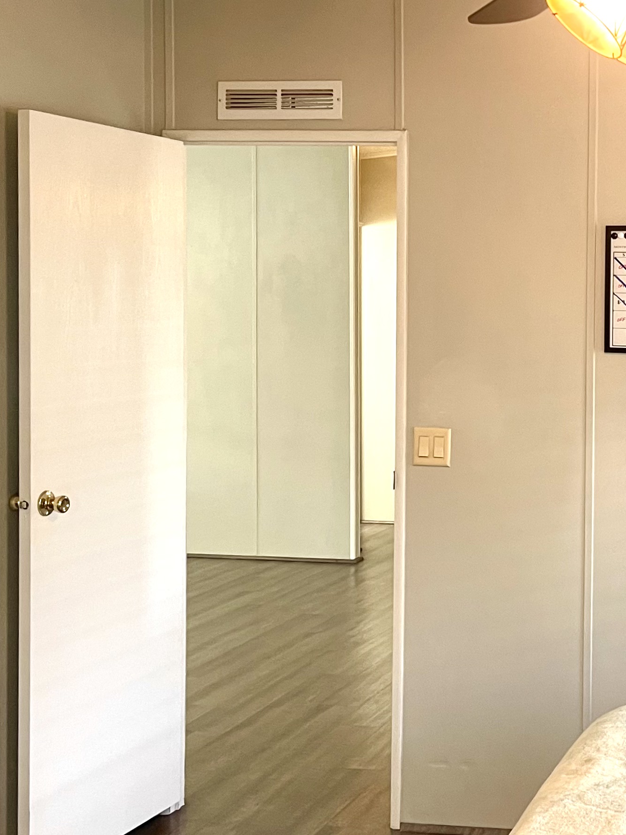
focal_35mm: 55
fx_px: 1326
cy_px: 464
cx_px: 680
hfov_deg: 24.8
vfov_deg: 34.9
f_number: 1.6
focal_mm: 5.1
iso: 100
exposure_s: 1/60
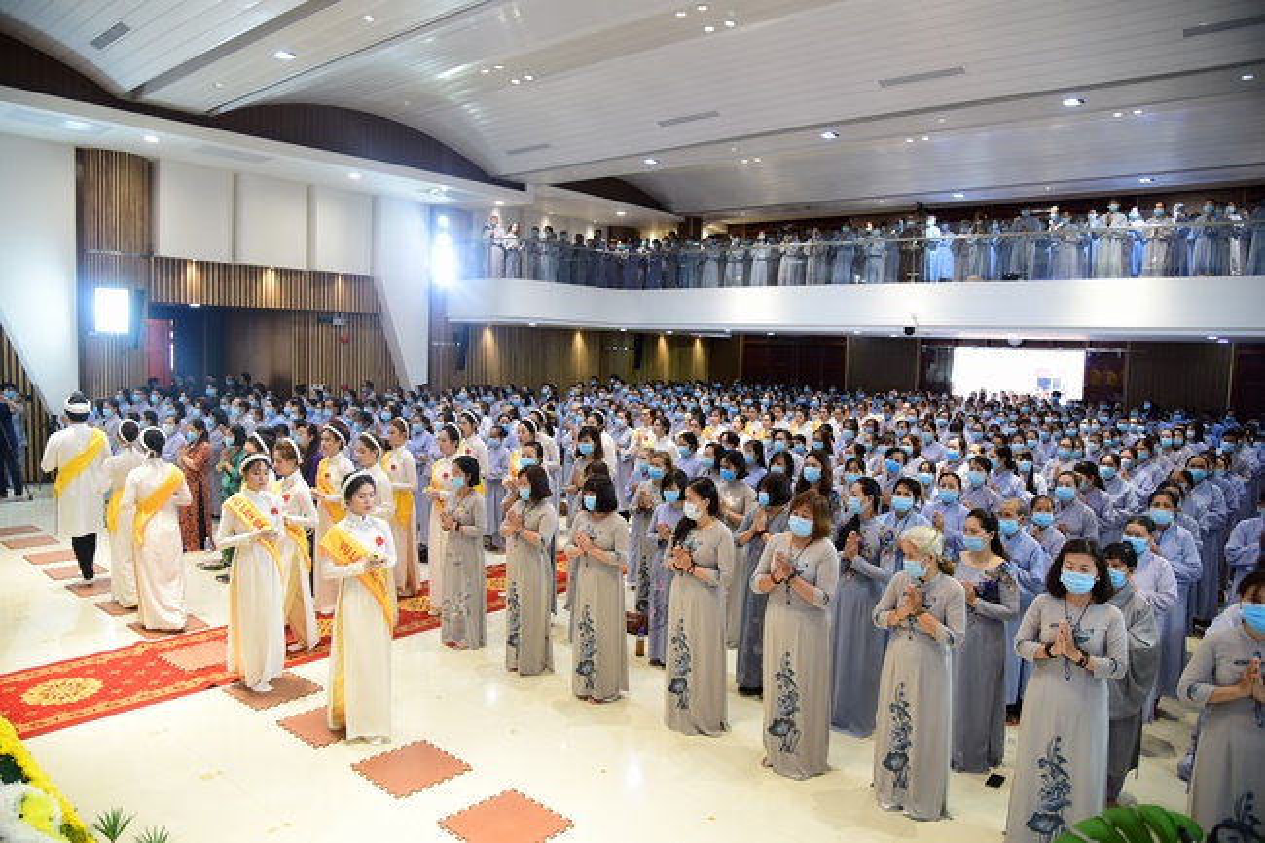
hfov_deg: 73.8
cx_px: 632
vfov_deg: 53.1
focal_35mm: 24
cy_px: 422
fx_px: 843
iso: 800
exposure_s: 1/50
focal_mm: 24
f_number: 4
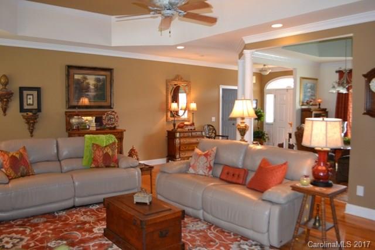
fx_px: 281
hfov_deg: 67.4
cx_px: 188
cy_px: 125
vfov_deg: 48.0
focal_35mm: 27
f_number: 3.5
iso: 1100
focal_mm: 18
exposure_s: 1/60
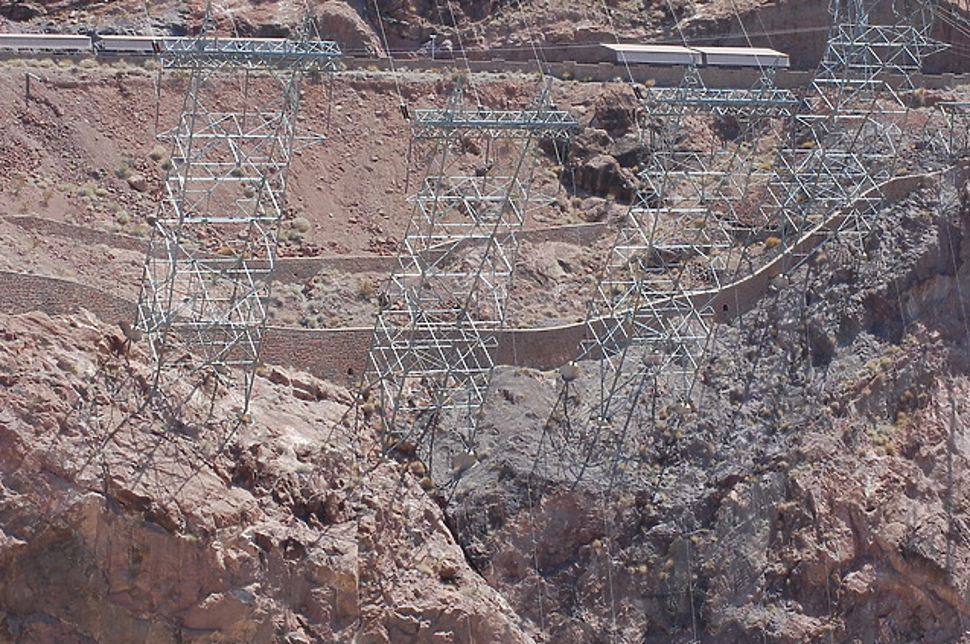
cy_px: 263
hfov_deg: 22.9
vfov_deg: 15.3
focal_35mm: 89
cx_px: 469
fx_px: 2395
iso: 200
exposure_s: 1/320
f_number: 9
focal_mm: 42
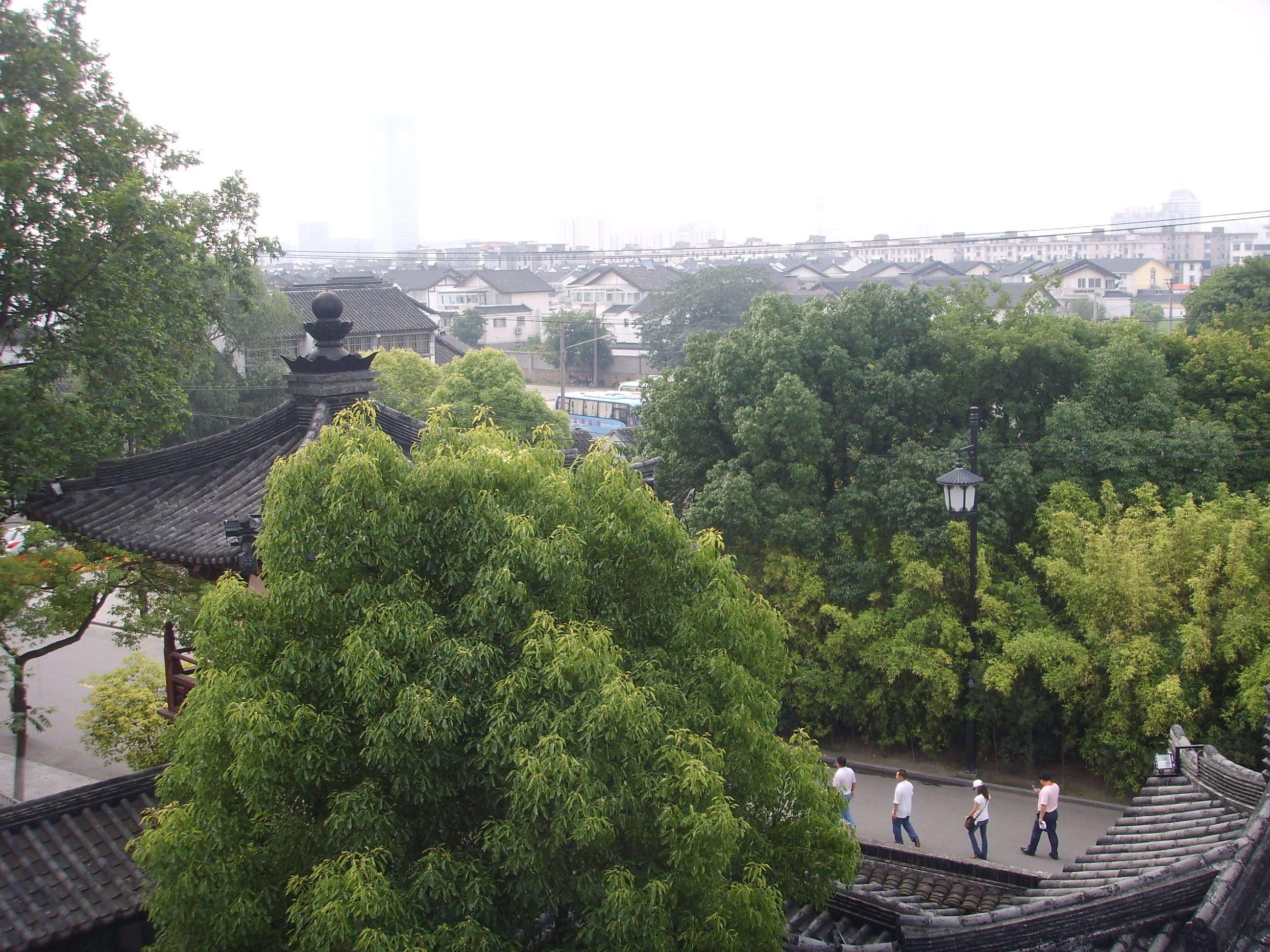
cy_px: 476
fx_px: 1431
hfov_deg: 47.9
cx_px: 635
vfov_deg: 36.8
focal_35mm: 39
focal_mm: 6.6
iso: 50
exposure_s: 1/250
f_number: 3.5
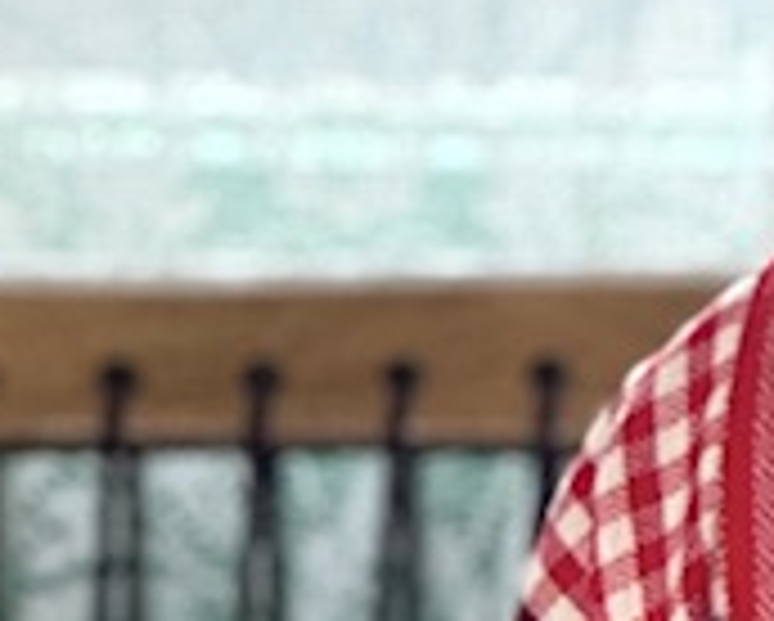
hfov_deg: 4.4
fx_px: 9976
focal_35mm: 435
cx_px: 1037
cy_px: 1498
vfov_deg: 3.5
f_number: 2.8
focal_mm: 9
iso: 250
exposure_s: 1/50
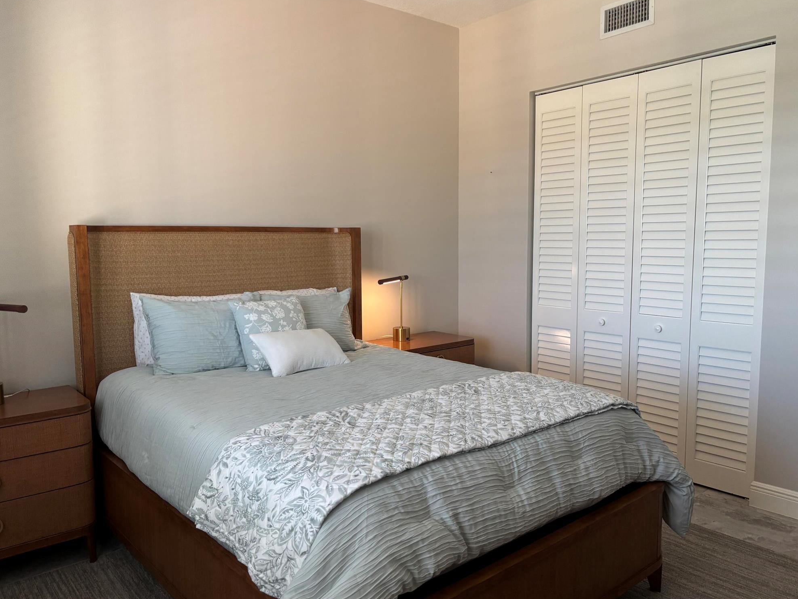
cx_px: 395
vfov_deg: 51.4
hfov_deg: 65.3
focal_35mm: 27
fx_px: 622
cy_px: 299
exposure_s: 1/60
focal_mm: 5.96
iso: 125
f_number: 1.6
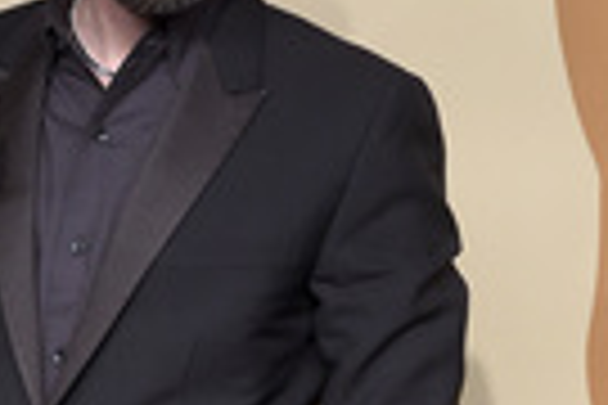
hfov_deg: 11.1
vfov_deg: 7.5
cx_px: 144
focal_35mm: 184
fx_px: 3107
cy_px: 297
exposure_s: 1/250
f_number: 5.6
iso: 2500
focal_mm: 55
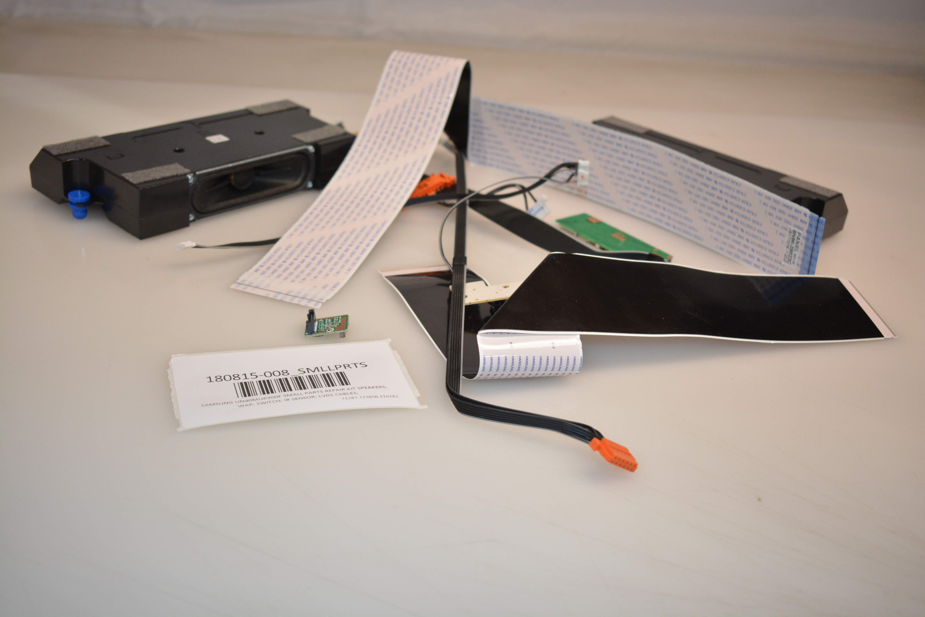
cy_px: 308
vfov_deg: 31.9
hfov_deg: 46.4
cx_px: 462
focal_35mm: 42
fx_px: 1079
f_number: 4.2
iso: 800
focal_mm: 28
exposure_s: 1/200
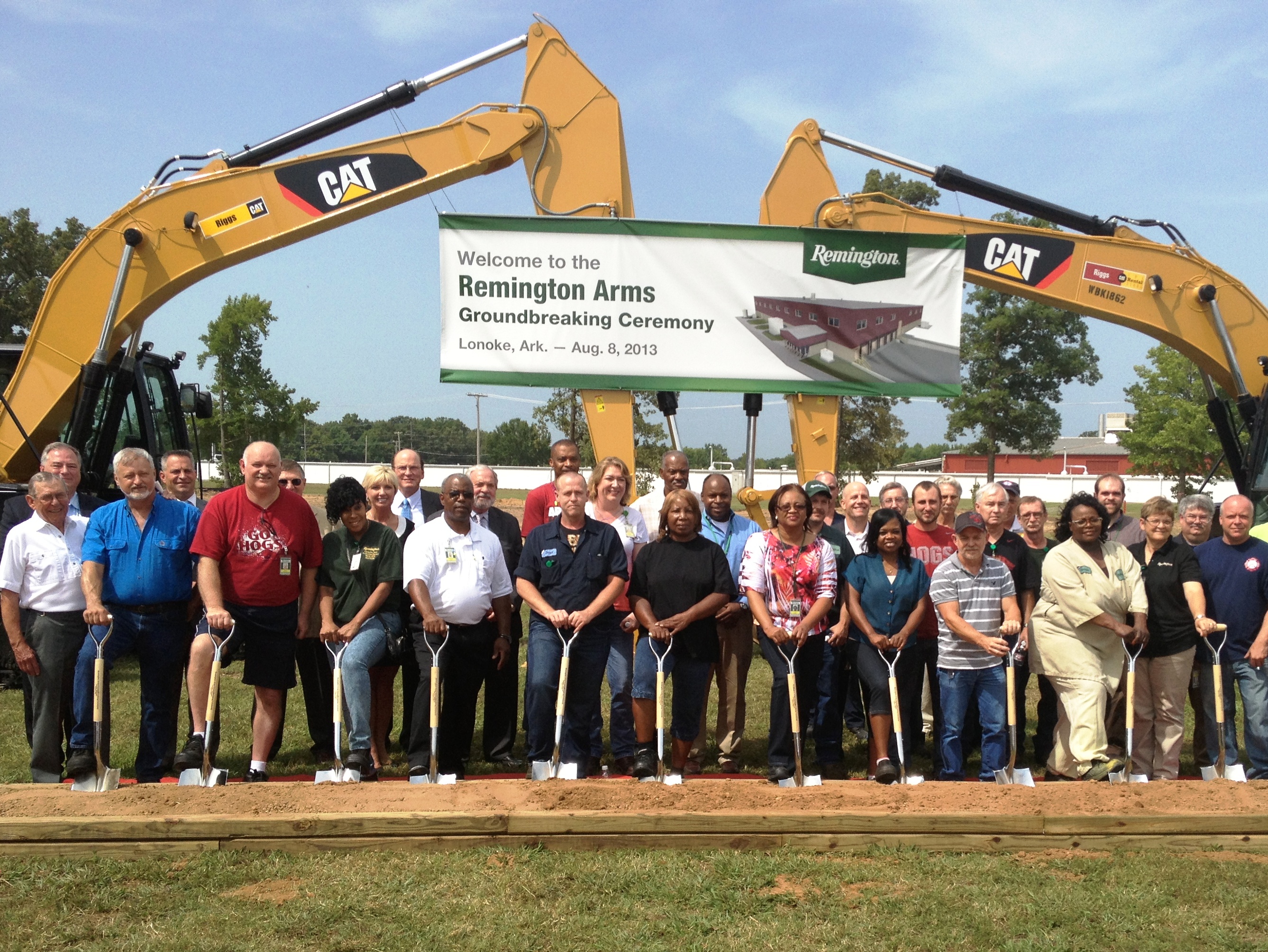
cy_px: 476
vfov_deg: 40.7
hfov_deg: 52.6
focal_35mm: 35
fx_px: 1282
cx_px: 634
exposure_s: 1/1672
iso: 50
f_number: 2.4
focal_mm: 4.28
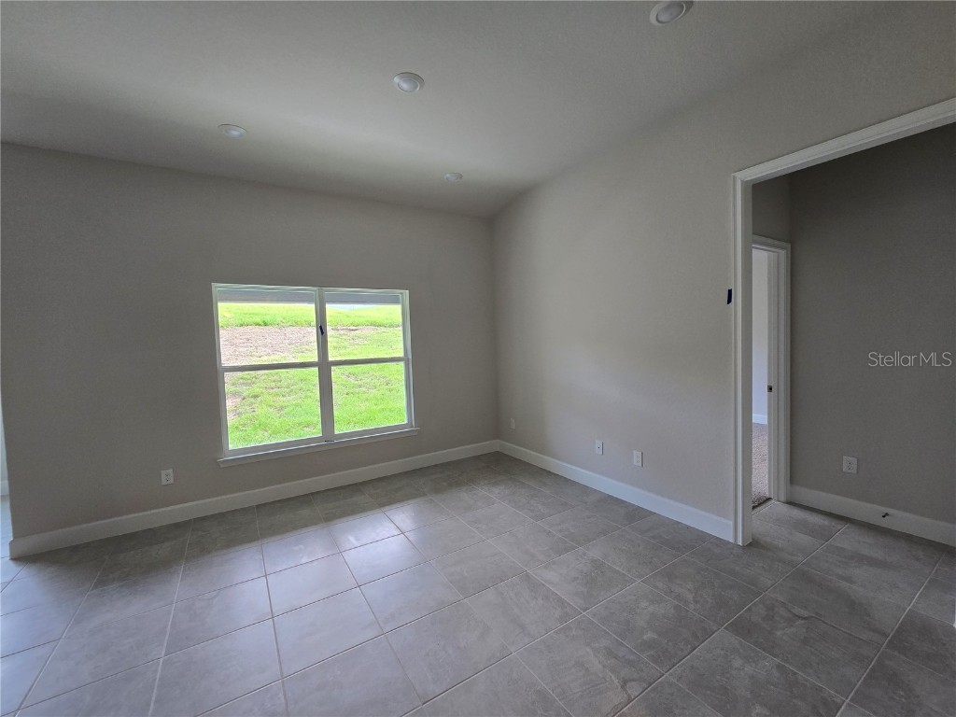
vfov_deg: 89.9
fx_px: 359
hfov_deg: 106.2
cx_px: 478
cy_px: 358
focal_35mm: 13
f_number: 2.2
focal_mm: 2.2
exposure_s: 1/60
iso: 125
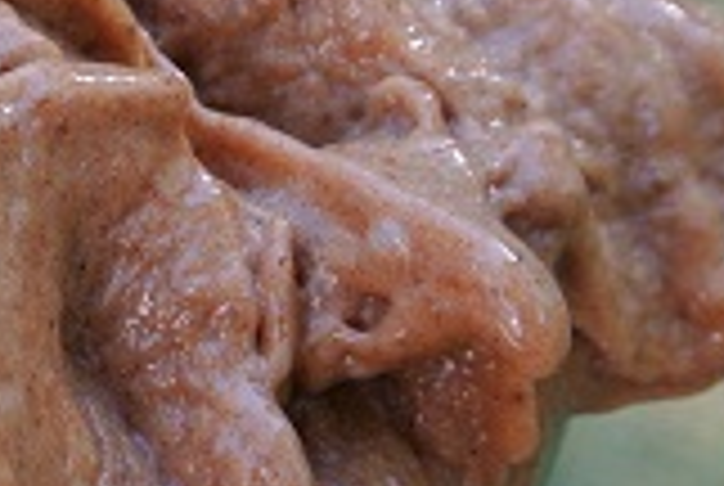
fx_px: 3324
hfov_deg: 12.3
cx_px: -36
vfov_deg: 8.3
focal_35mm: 165
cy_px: 398
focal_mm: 14
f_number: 4
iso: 250
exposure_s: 1/125
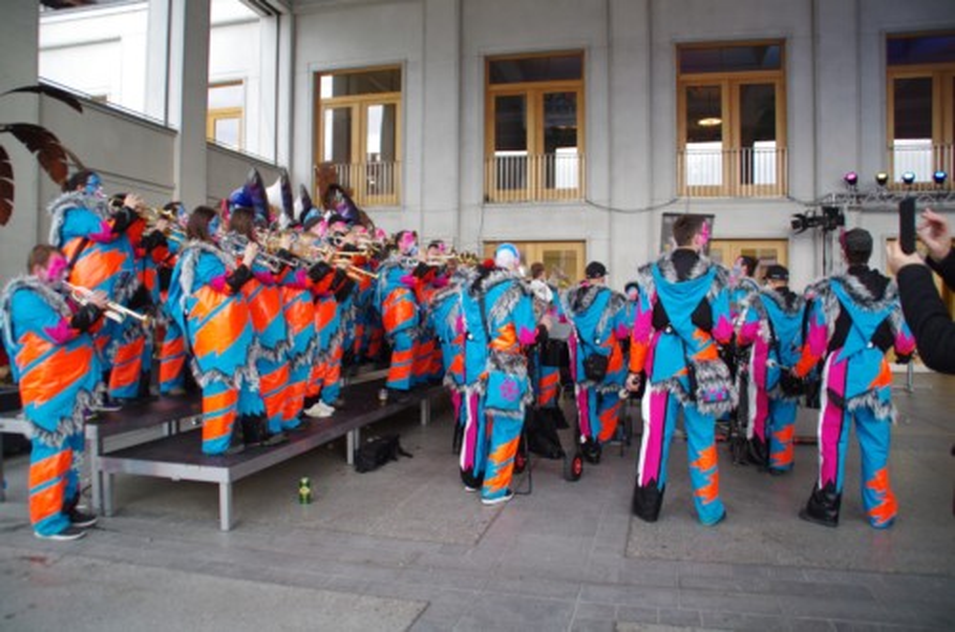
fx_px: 715
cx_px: 478
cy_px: 316
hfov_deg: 67.5
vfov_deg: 47.7
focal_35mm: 27
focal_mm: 18
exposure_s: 1/40
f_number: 3.5
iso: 200
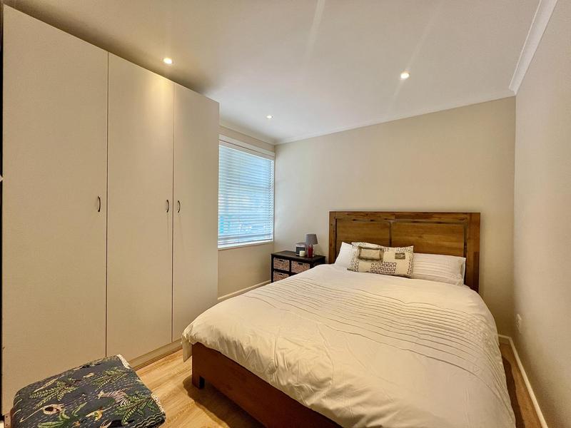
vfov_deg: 89.9
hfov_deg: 106.2
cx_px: 286
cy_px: 214
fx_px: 214
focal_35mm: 13
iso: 200
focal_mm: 1.57
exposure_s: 1/100
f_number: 1.8
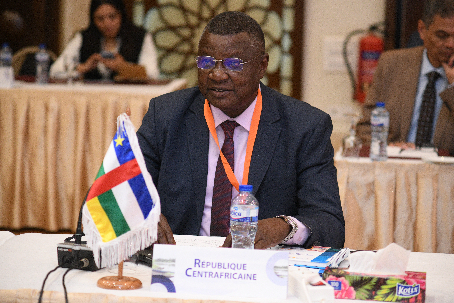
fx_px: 1538
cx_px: 231
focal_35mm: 122
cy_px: 149
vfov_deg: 11.2
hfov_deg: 16.8
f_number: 4
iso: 2500
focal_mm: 116
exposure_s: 1/160
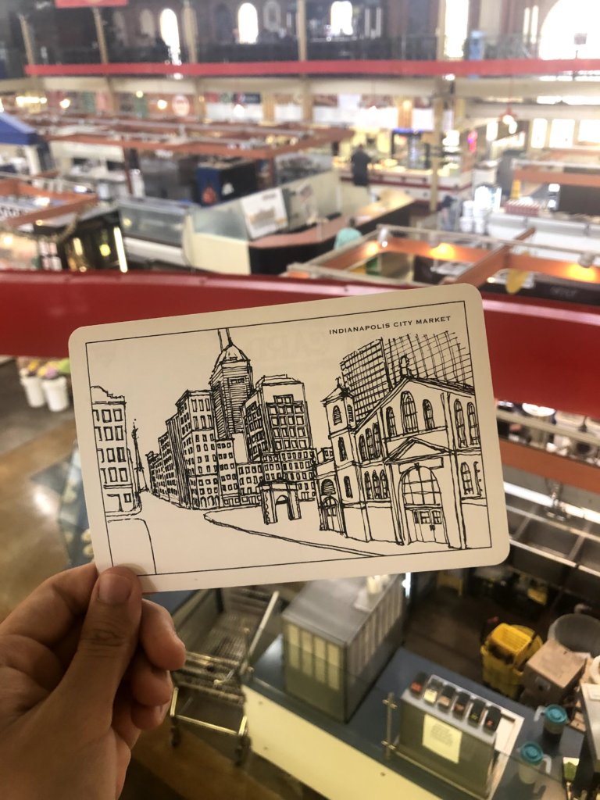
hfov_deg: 49.7
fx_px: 647
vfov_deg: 63.4
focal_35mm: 28
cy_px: 400
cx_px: 300
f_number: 1.8
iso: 64
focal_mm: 3.99
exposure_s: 1/15
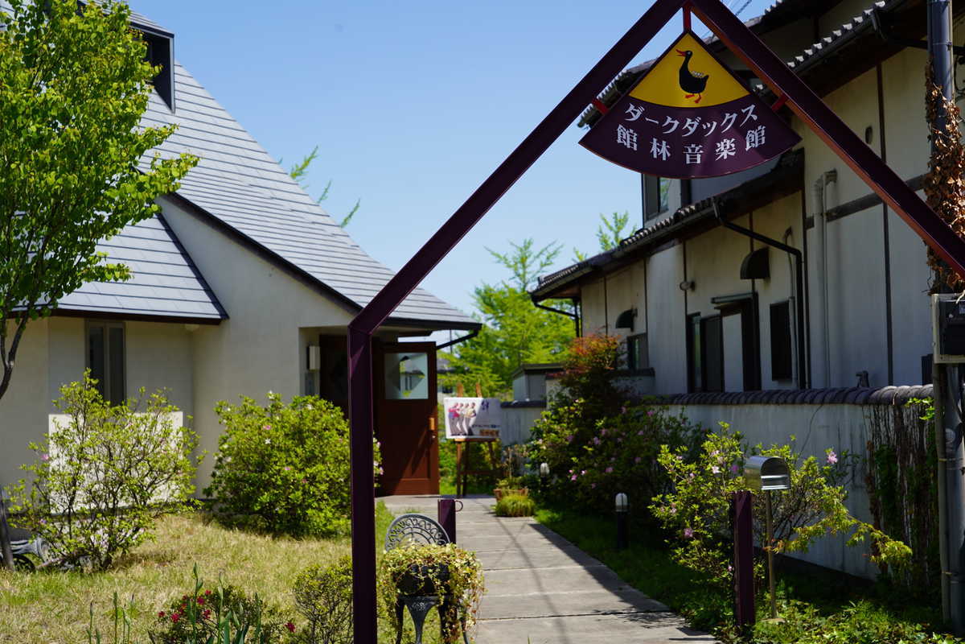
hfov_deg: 29.2
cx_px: 482
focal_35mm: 69
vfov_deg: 19.7
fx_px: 1849
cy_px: 322
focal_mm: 69
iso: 100
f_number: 10
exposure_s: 1/200
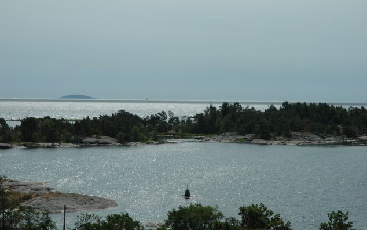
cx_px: 184
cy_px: 108
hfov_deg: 19.3
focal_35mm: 108
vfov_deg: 12.1
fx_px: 1080
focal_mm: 70
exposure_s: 1/800
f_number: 16
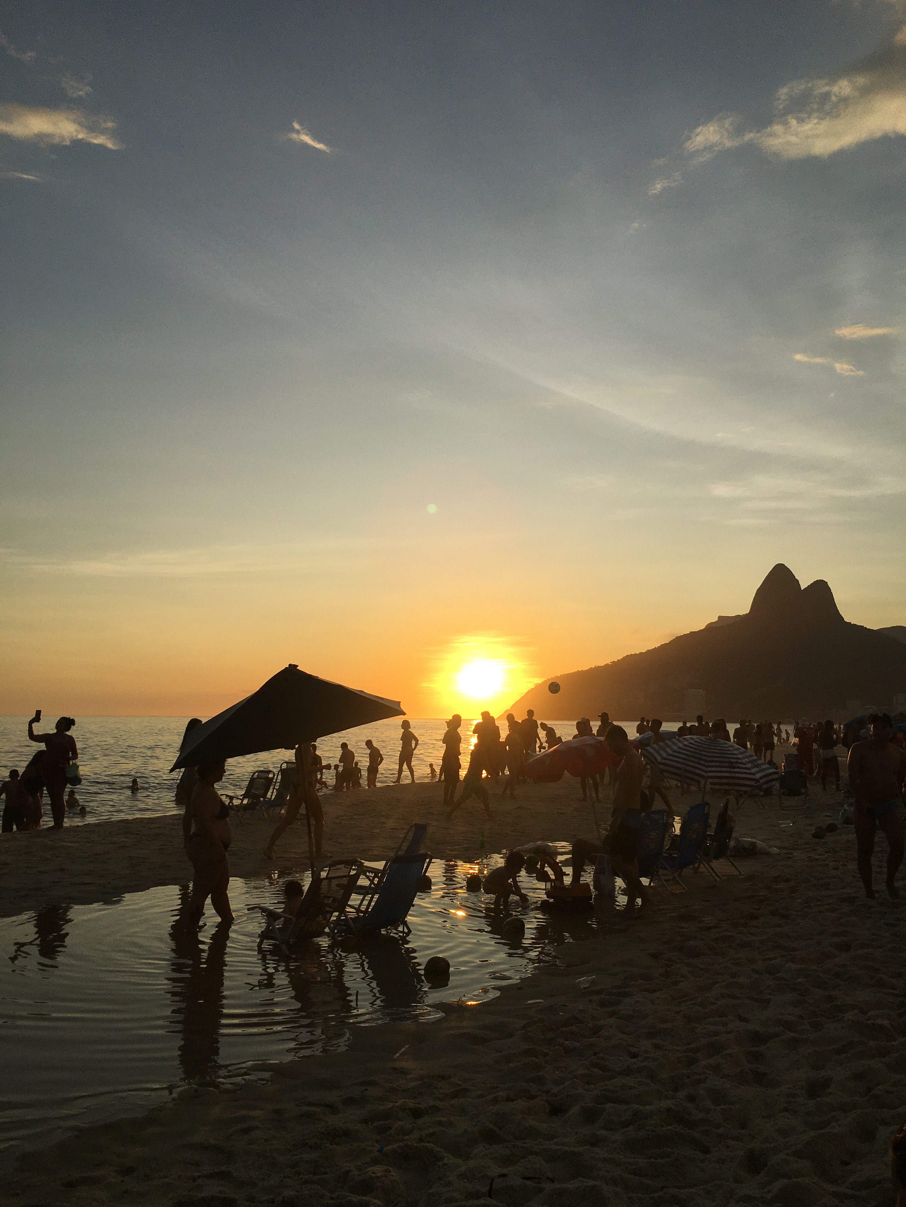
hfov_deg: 48.2
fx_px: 1012
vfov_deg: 61.7
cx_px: 453
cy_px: 604
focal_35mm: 29
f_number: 2.2
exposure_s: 1/3344
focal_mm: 4.15
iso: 25
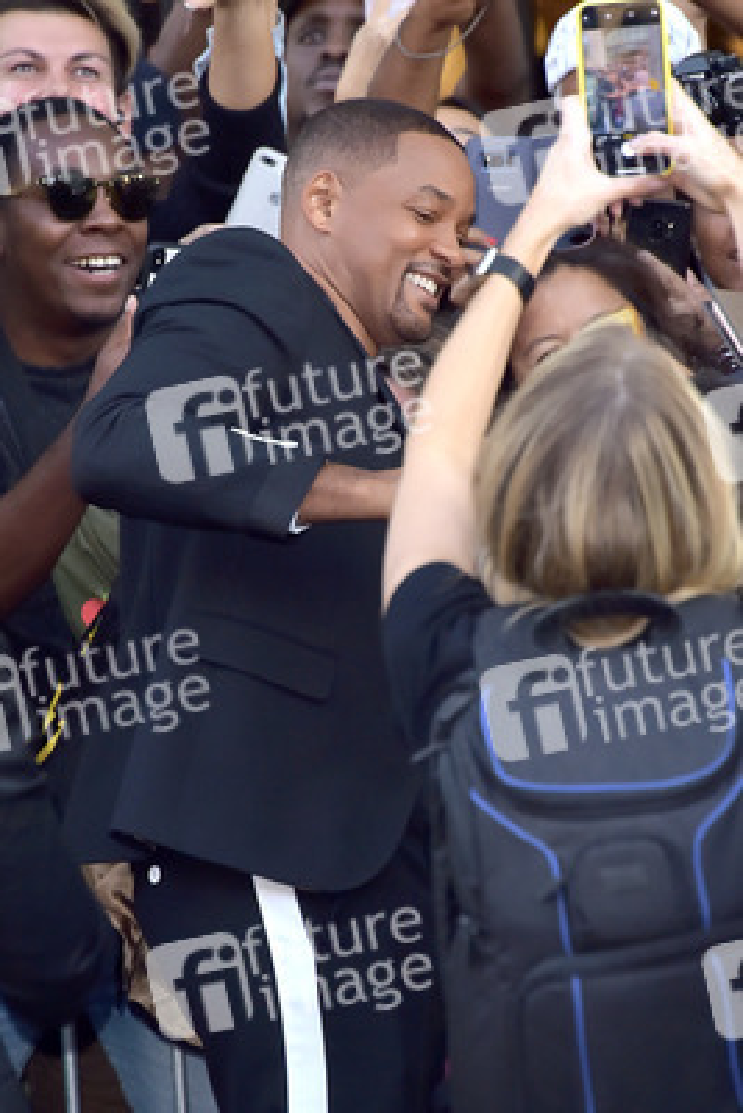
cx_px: 372
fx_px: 9279
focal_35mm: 300
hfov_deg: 4.6
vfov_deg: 6.9
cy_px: 556
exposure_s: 1/250
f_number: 7.1
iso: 1000
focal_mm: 300
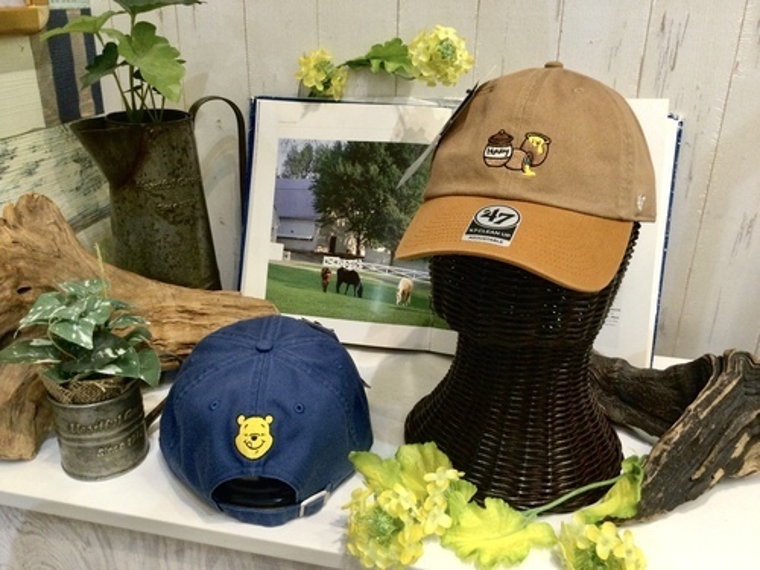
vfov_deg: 45.4
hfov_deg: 58.4
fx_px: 681
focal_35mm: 31
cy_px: 285
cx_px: 380
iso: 125
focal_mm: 3.3
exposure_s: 1/30
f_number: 2.4
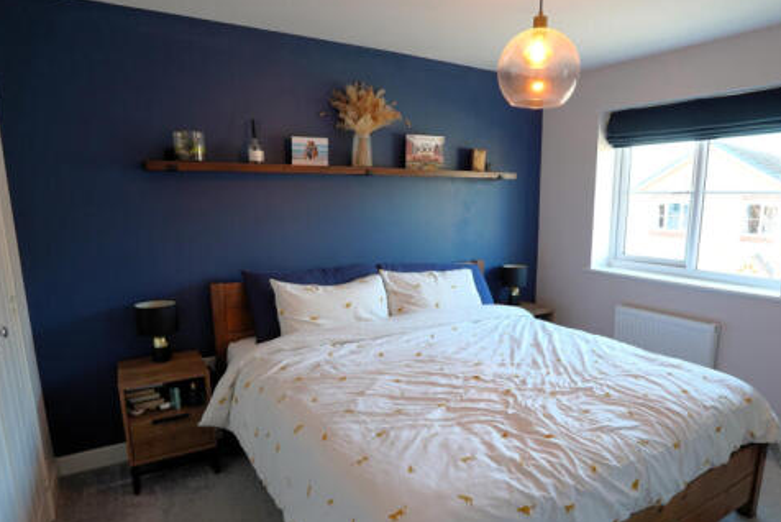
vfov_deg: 57.1
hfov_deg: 78.4
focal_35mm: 22
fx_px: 478
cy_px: 300
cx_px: 424
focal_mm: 16
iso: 1000
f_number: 5.6
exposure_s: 1/50
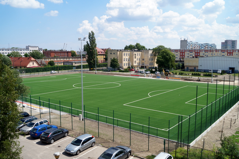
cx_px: 120
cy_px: 80
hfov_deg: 61.9
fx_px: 199
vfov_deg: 43.6
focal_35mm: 30
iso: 100
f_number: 6.3
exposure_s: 1/400
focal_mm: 20
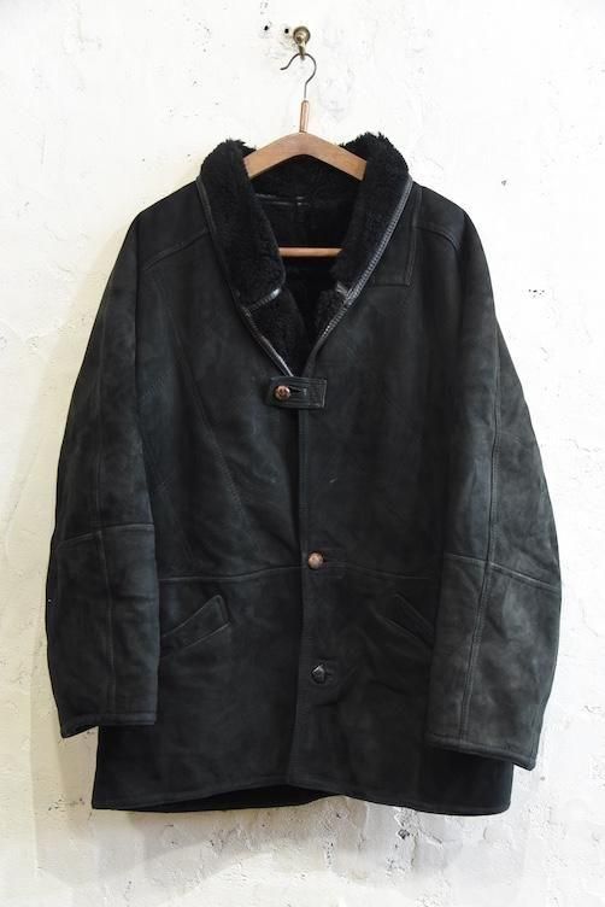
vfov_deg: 48.4
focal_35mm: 40
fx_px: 1007
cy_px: 454
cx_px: 302
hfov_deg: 33.4
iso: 4000
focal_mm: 40
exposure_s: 1/80
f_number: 5.6
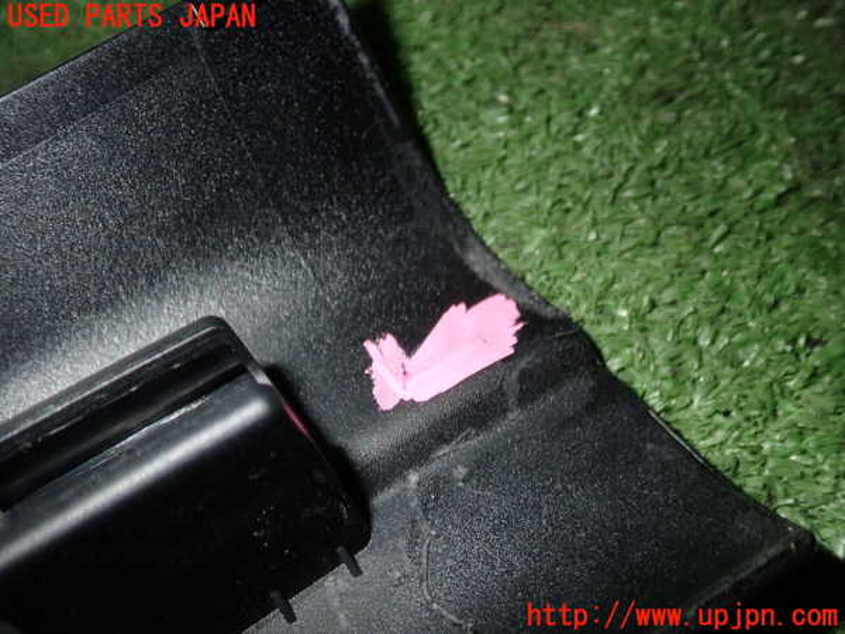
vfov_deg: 39.7
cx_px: 422
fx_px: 879
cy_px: 317
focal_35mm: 36
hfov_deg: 51.4
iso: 200
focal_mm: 6.37
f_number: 7.1
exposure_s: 1/40
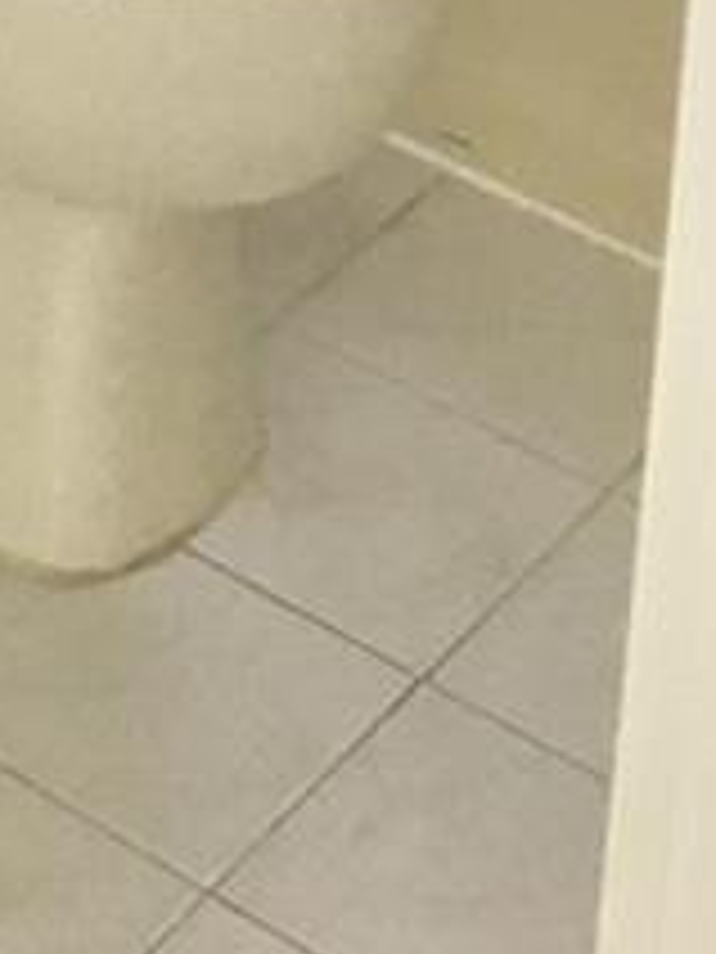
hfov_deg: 8.4
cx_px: -874
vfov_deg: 10.0
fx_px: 4523
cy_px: -1602
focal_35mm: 164
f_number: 2.2
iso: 40
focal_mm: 4.15
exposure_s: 1/30
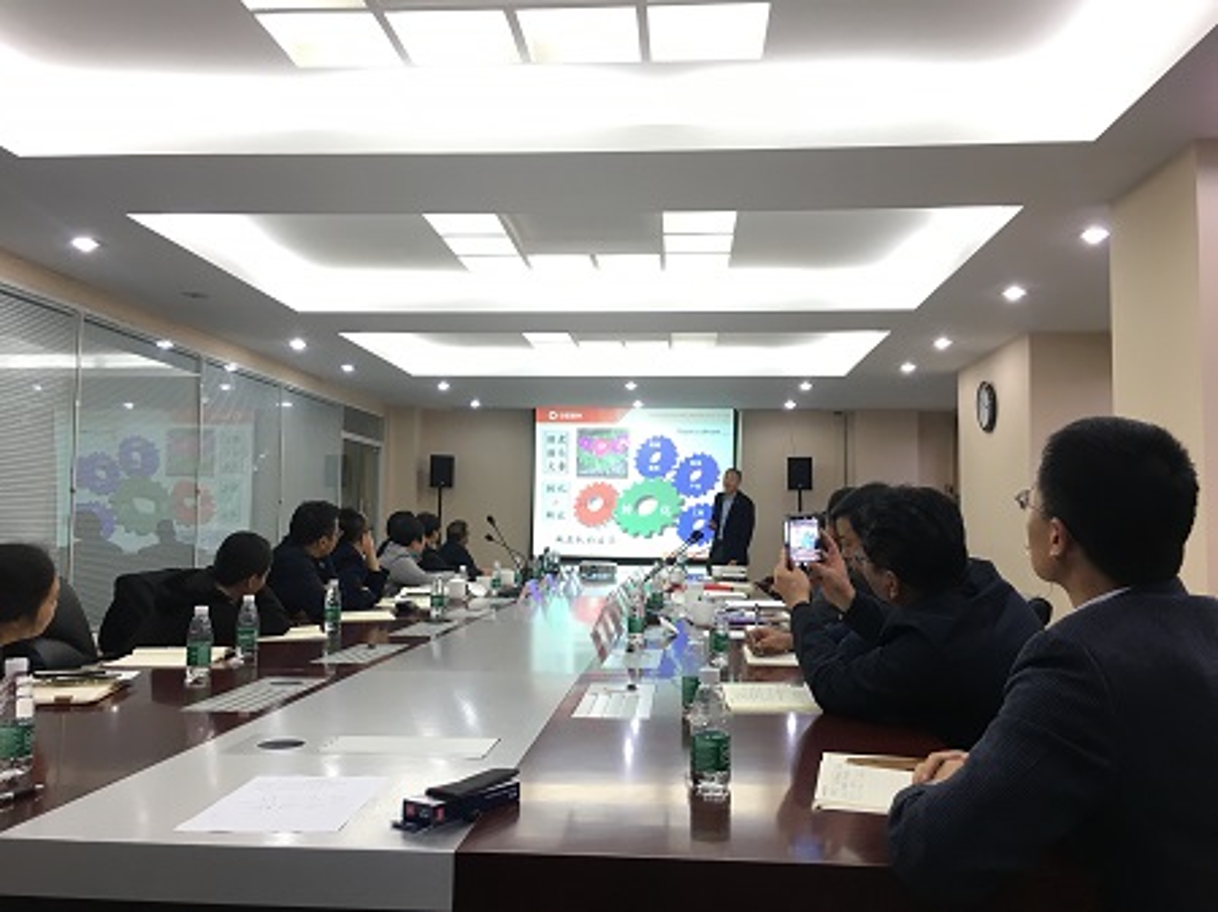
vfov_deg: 48.2
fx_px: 1020
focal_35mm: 29
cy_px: 456
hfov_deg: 61.7
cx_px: 609
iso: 80
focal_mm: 4.15
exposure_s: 1/33
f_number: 2.2
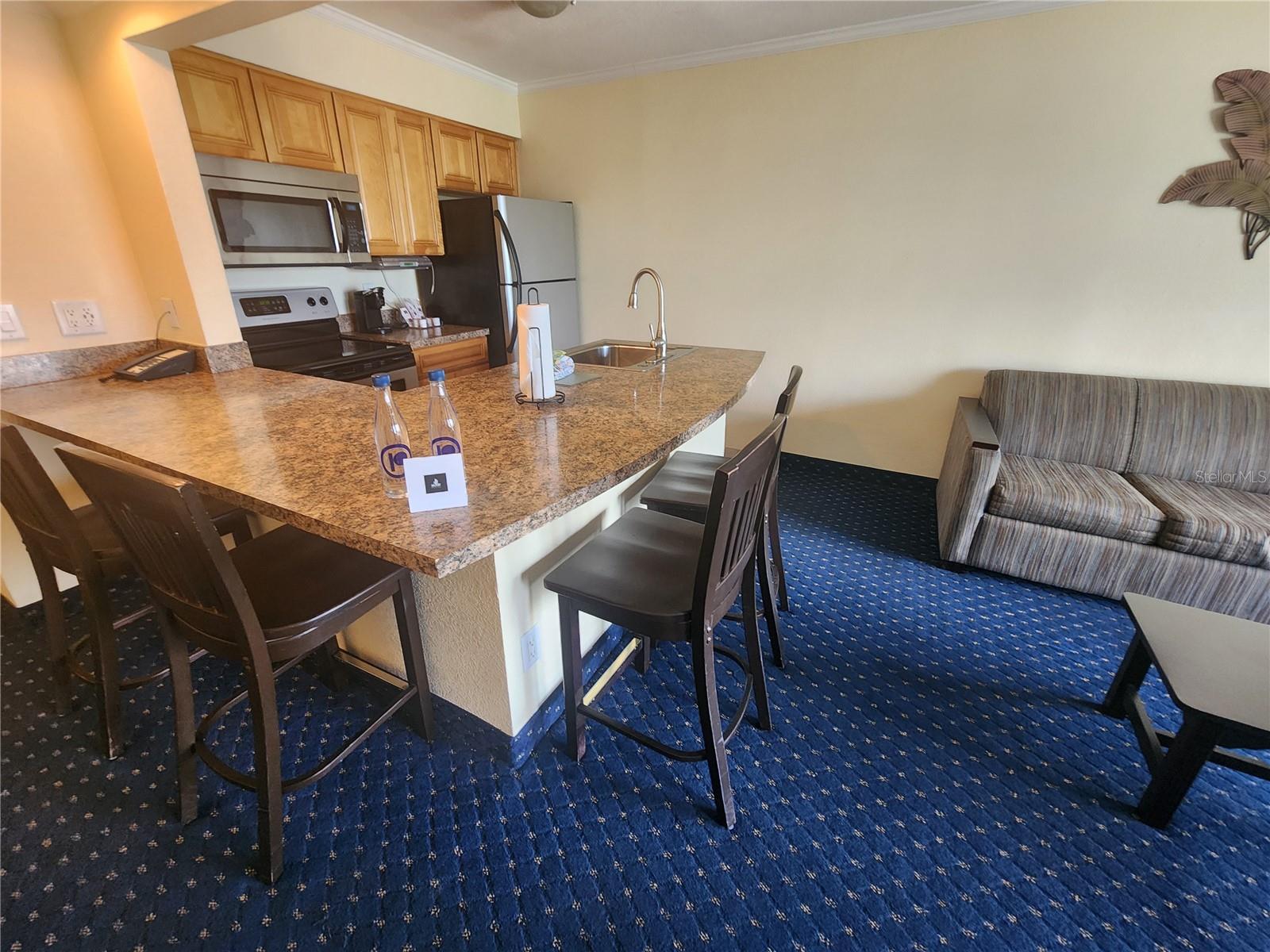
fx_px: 477
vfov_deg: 89.9
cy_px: 476
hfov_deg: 106.2
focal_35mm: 13
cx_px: 635
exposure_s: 1/60
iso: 250
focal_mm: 2.2
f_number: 2.2
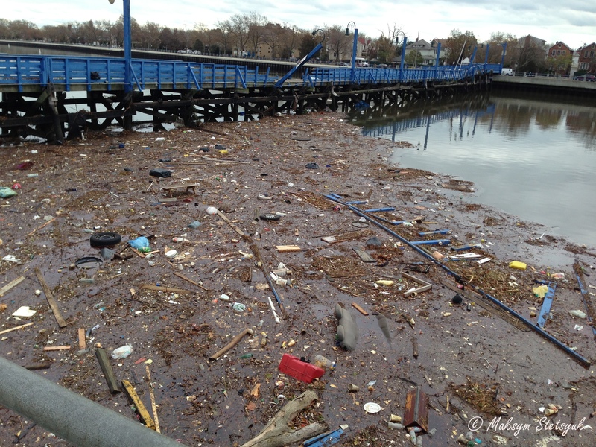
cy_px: 224
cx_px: 298
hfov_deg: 55.4
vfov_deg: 42.9
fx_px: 568
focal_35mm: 33
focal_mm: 4.13
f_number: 2.4
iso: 50
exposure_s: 1/272
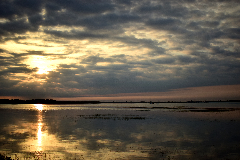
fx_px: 290
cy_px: 80
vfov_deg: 30.8
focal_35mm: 44
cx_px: 120
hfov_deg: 45.0
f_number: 4.2
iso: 100
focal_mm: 29
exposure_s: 1/1250
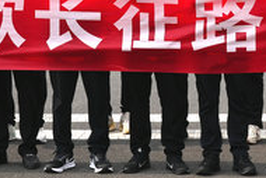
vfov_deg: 7.2
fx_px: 1361
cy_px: -162
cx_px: 258
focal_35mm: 184
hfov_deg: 11.1
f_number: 9.5
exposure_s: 1/125
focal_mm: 35
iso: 100
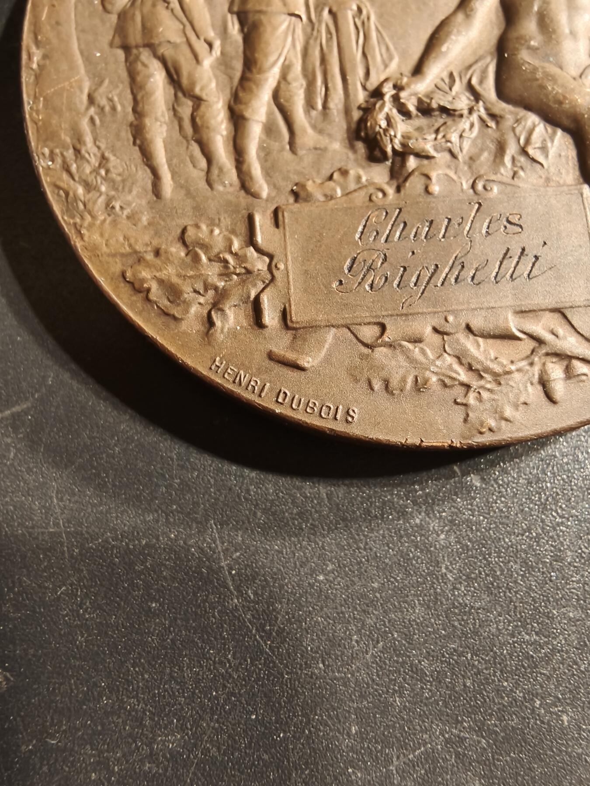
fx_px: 523
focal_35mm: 23
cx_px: 295
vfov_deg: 73.9
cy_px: 393
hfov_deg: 58.9
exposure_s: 1/50
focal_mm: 2.32
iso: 400
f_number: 2
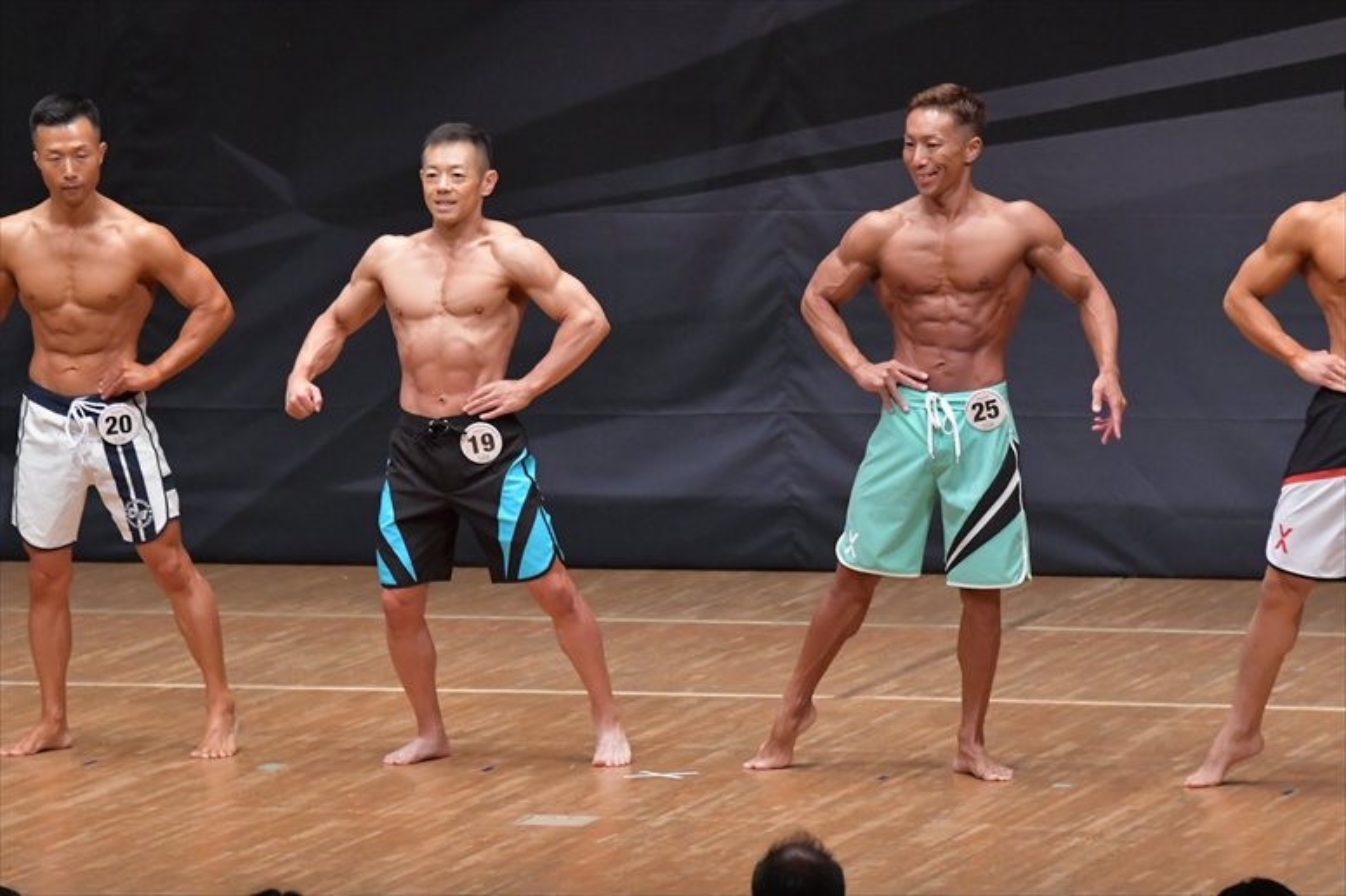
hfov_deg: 8.1
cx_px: 673
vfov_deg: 5.4
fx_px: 9530
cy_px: 448
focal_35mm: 255
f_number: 5.6
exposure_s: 1/400
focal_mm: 170
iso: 6400
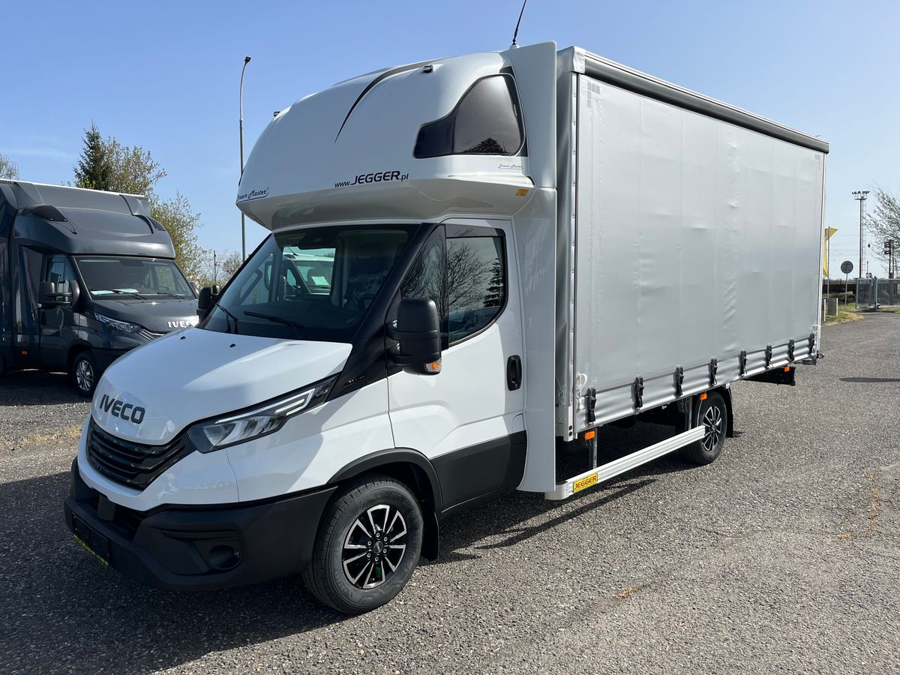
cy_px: 338
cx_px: 450
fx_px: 676
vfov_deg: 53.1
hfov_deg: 67.3
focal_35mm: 26
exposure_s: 1/4149
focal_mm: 5.1
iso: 50
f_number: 1.6
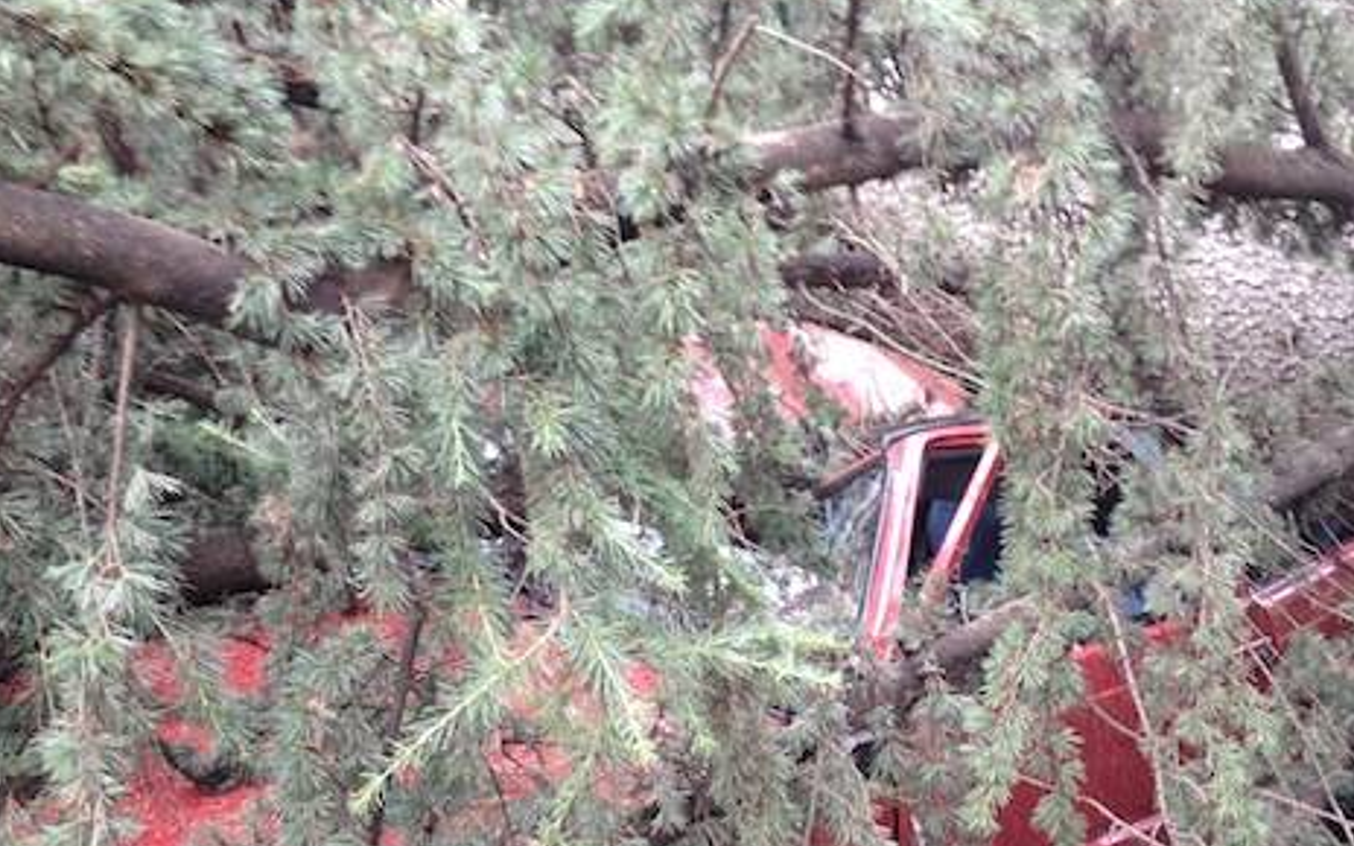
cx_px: 840
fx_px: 1771
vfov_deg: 26.7
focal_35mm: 48
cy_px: 569
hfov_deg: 41.6
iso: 80
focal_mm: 4.28
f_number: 2.4
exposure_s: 1/60
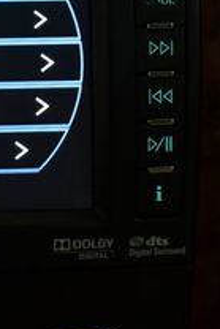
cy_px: 68
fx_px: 1016
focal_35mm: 111
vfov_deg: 18.3
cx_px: -169
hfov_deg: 11.5
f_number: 3.5
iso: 800
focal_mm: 18
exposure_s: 1/160
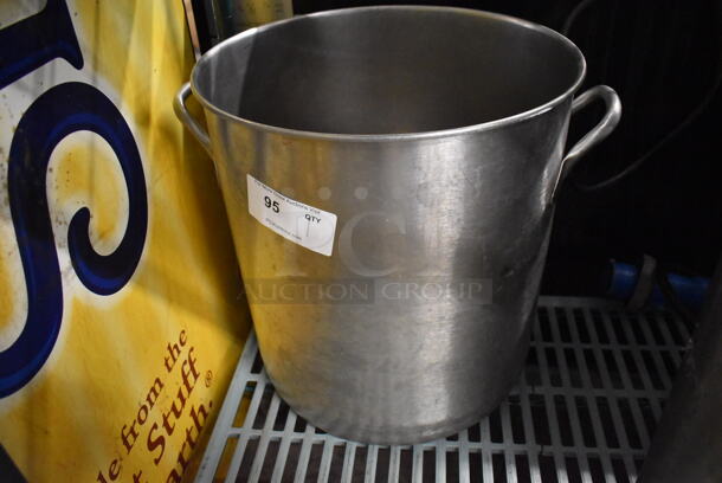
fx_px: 542
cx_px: 361
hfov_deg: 67.3
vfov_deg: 48.0
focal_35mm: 27
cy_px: 242
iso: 8000
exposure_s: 1/125
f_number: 3.5
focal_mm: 18
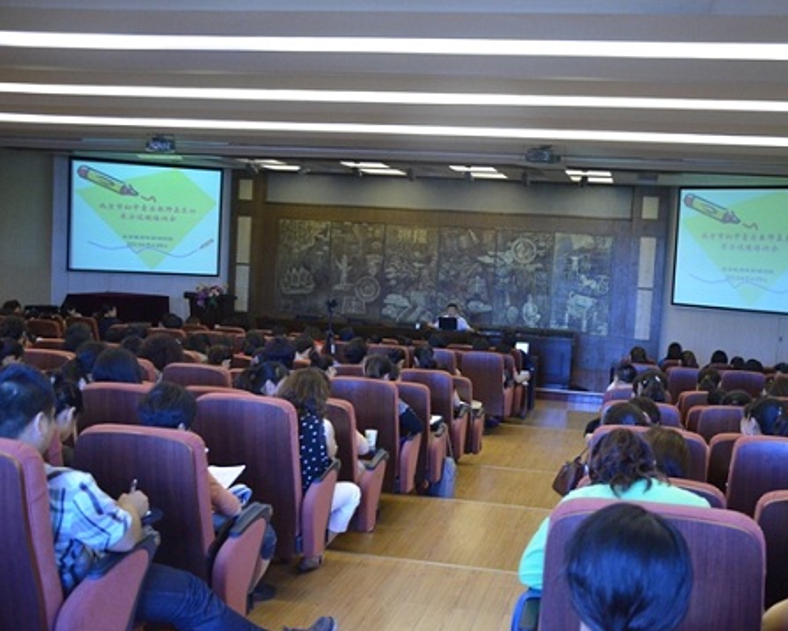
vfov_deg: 39.2
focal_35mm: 38
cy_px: 317
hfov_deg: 47.7
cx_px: 471
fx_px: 887
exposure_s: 1/125
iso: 3200
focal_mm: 22
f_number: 4
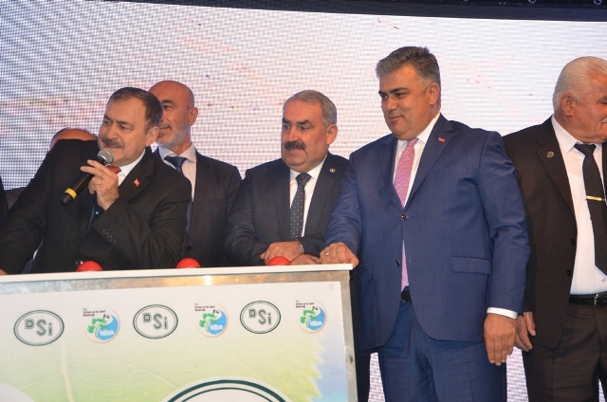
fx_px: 1262
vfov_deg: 18.1
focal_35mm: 75
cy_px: 201
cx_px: 304
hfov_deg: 27.0
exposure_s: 1/60
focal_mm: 50
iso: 800
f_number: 5
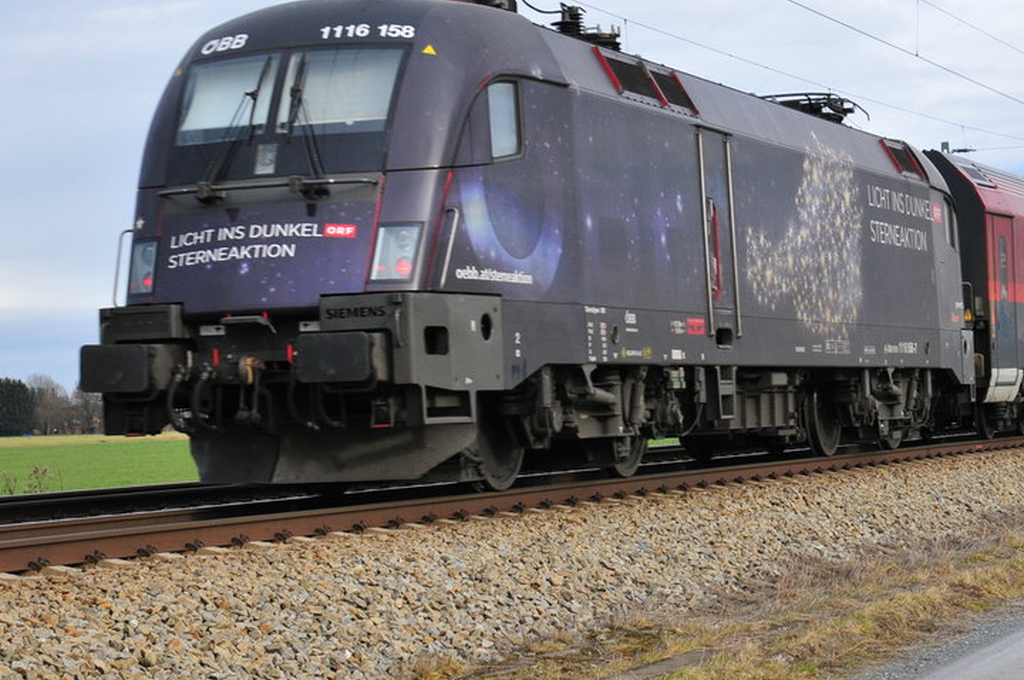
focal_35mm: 95
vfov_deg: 14.4
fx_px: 2699
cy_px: 311
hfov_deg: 21.5
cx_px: 614
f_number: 6.3
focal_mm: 38
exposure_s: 1/640
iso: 500
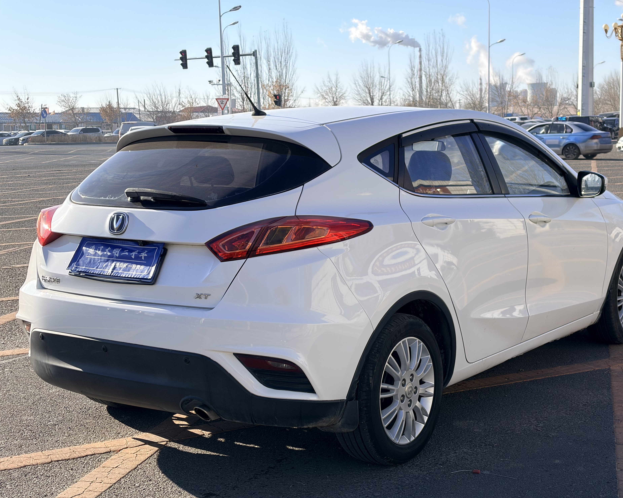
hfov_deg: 34.1
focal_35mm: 55
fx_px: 1014
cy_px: 251
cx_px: 334
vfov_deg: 27.6
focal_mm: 5.96
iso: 32
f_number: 1.6
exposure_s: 1/2545
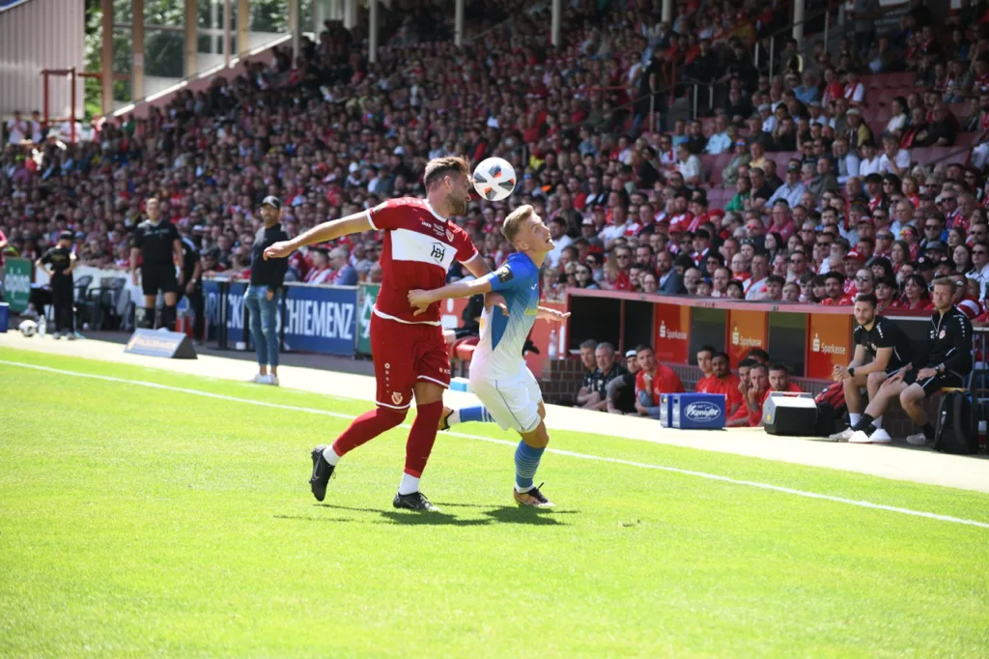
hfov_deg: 14.7
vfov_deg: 9.8
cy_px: 330
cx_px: 494
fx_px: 3845
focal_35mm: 140
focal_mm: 140
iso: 1100
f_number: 4.8
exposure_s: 1/2000
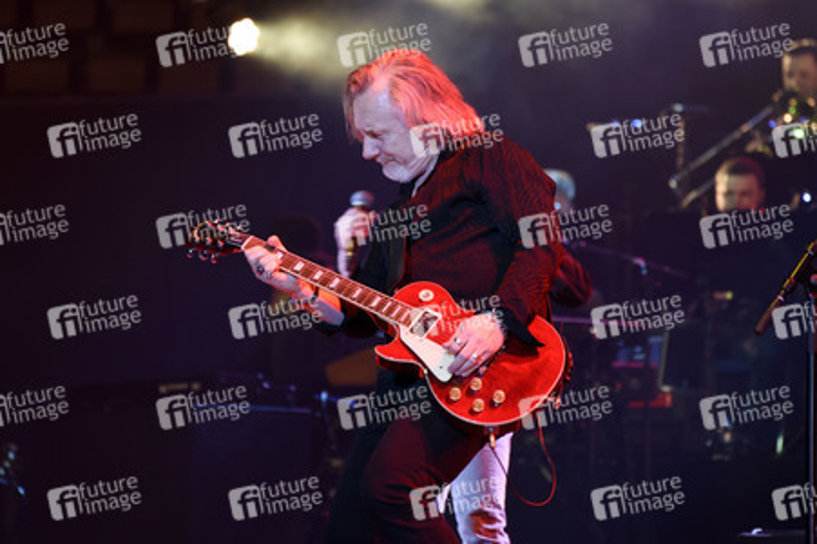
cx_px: 408
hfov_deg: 9.0
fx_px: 5216
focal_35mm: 230
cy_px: 272
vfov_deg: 6.0
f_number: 6.3
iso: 1600
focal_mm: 230
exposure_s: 1/60
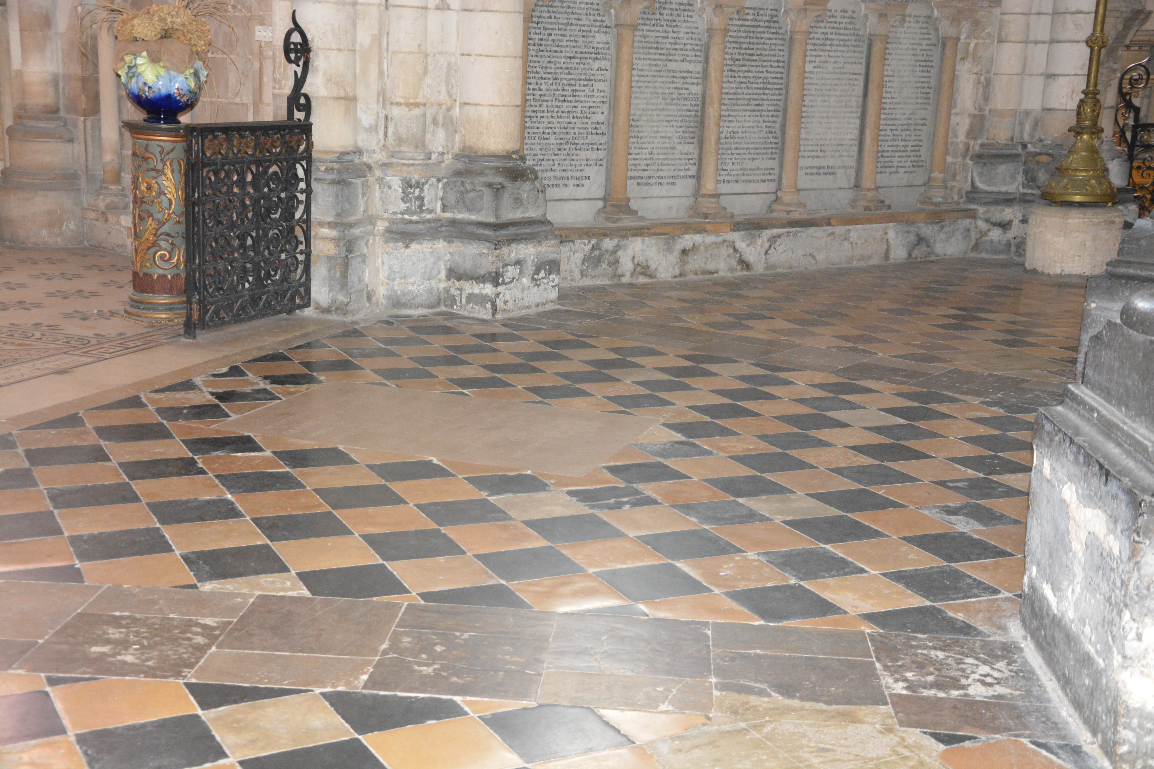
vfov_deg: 28.1
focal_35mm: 48
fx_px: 1539
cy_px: 384
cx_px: 577
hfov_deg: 41.1
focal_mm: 32
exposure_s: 1/60
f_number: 4.2
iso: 2800
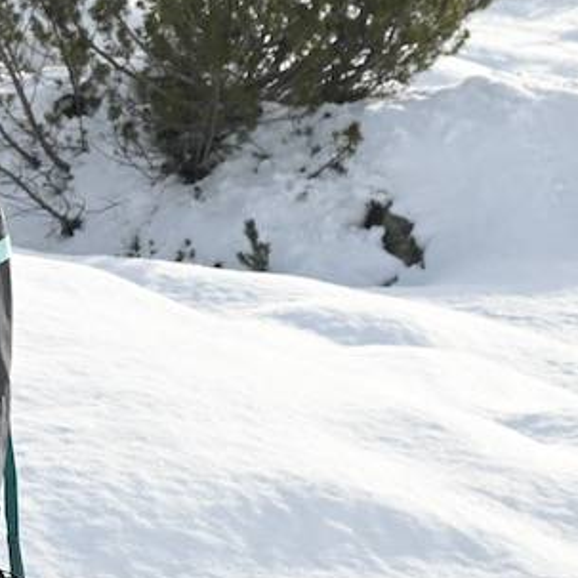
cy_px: 191
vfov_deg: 12.0
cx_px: -158
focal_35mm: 146
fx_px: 2754
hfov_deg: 11.7
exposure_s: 1/400
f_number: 7.1
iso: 100
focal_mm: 31.5
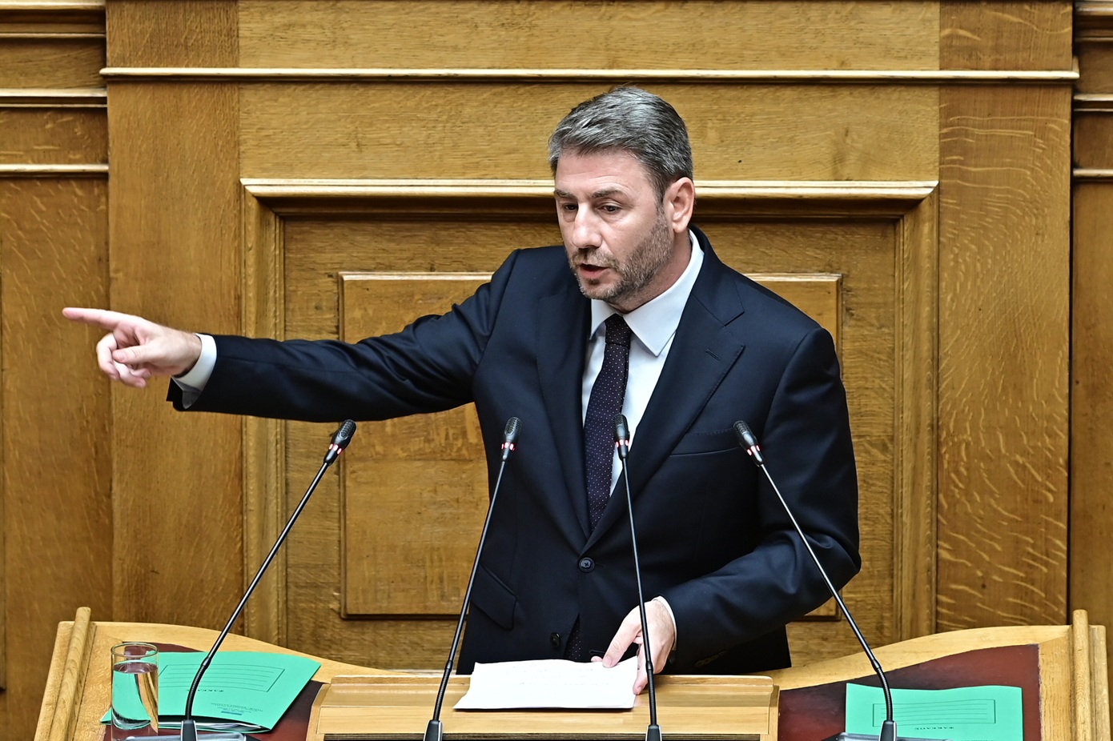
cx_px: 556
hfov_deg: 6.9
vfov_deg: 4.6
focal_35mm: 300
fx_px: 9272
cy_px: 370
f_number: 4
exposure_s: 1/125
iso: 640
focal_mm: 200
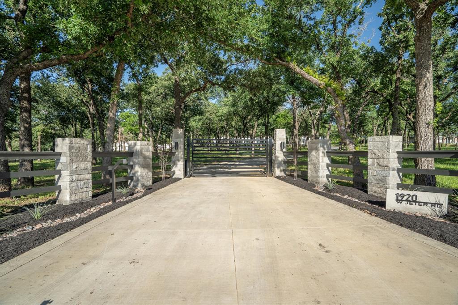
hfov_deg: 96.8
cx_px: 229
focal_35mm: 16
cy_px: 152
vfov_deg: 73.7
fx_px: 203
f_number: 7.1
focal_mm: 16
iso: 100
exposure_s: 1/60
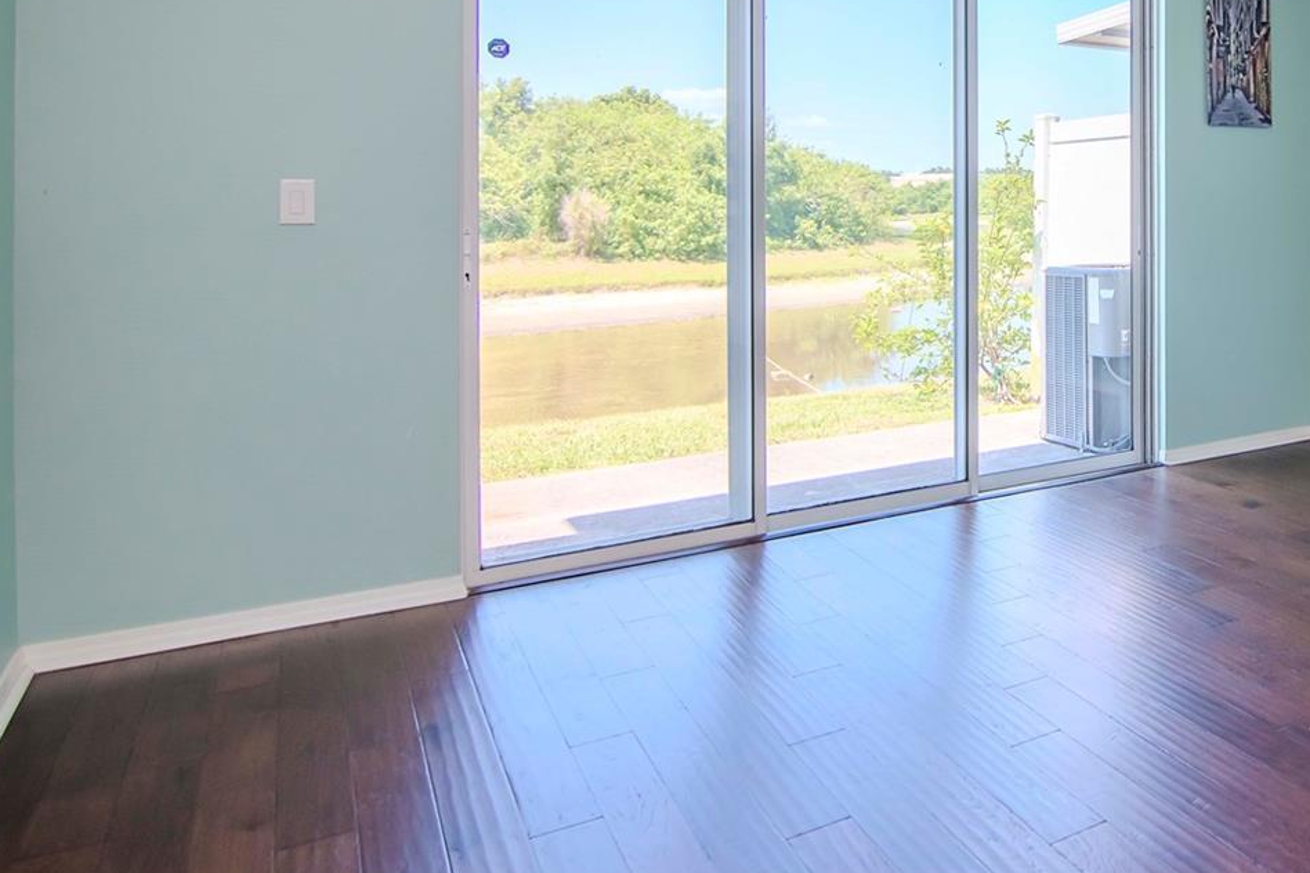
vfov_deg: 44.6
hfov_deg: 59.9
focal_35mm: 28
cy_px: 188
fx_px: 1013
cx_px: 1070
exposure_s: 1/200
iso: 400
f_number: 7.1
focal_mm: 11
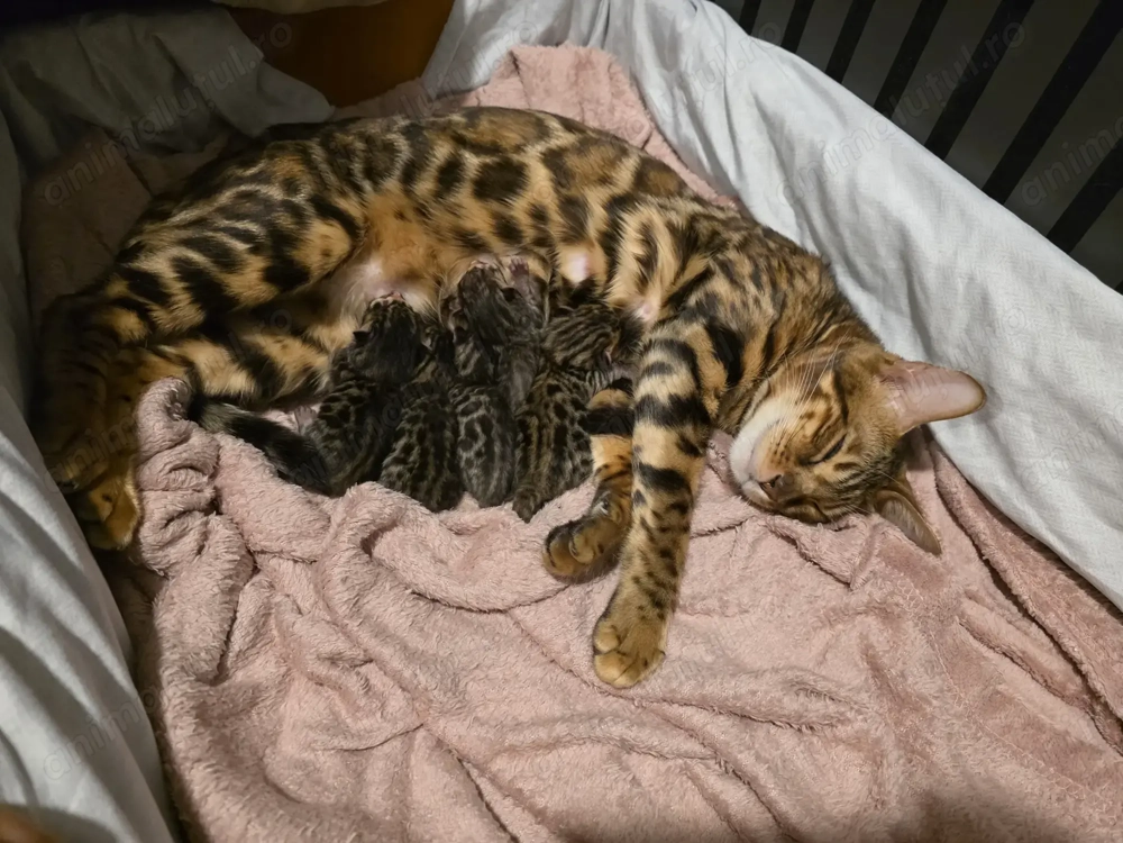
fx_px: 746
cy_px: 422
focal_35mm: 23
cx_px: 562
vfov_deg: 58.9
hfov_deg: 73.9
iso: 1250
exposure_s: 1/100
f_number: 1.7
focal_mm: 6.3
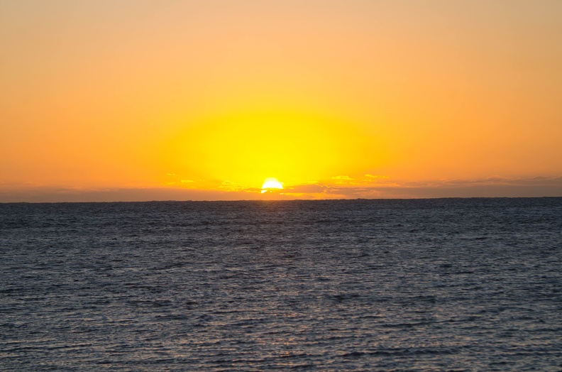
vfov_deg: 9.3
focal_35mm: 147
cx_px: 281
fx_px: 2289
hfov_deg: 14.0
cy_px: 186
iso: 100
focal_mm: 98
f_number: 5.3
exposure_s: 1/200
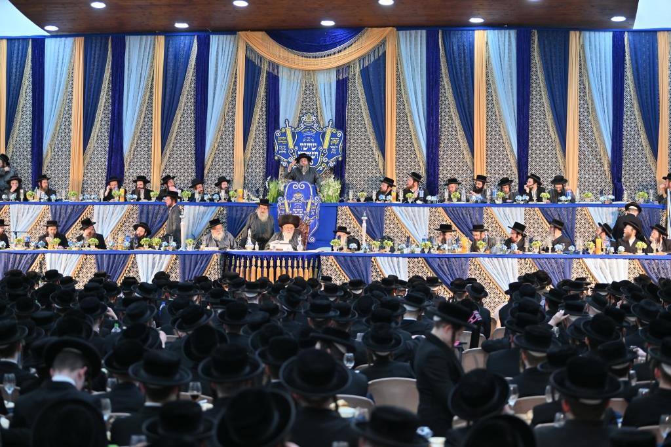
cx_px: 336
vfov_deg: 19.5
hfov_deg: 28.8
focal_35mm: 70
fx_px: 1305
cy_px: 224
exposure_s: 1/320
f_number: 2.8
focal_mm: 70
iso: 500
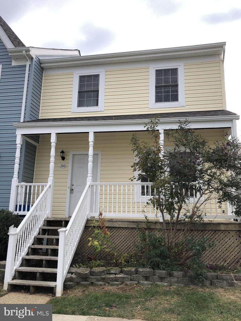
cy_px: 160
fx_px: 260
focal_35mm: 28
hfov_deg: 49.7
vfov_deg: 63.4
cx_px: 120
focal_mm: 3.99
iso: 20
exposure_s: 1/842
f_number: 1.8
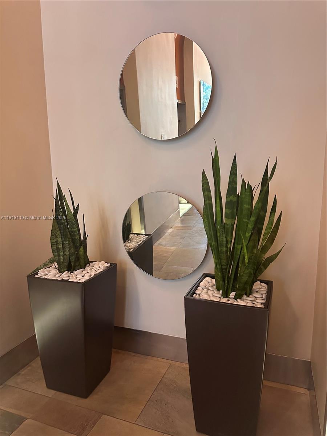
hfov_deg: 56.8
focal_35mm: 24
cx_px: 164
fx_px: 302
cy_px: 218
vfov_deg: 71.6
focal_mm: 6.86
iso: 640
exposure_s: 1/60
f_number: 1.78
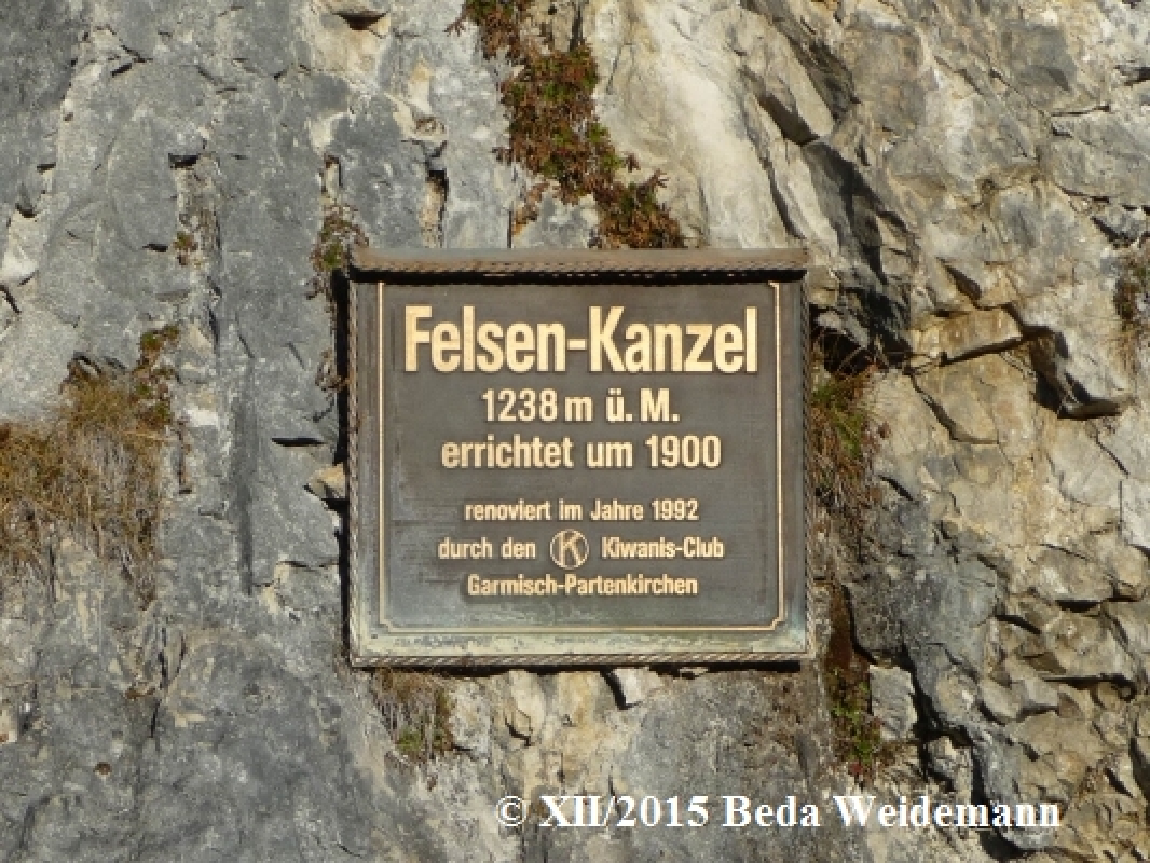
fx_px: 3722
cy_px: 432
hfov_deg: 17.6
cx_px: 575
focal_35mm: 112
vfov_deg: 13.2
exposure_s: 1/640
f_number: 4.5
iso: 100
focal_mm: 11.3
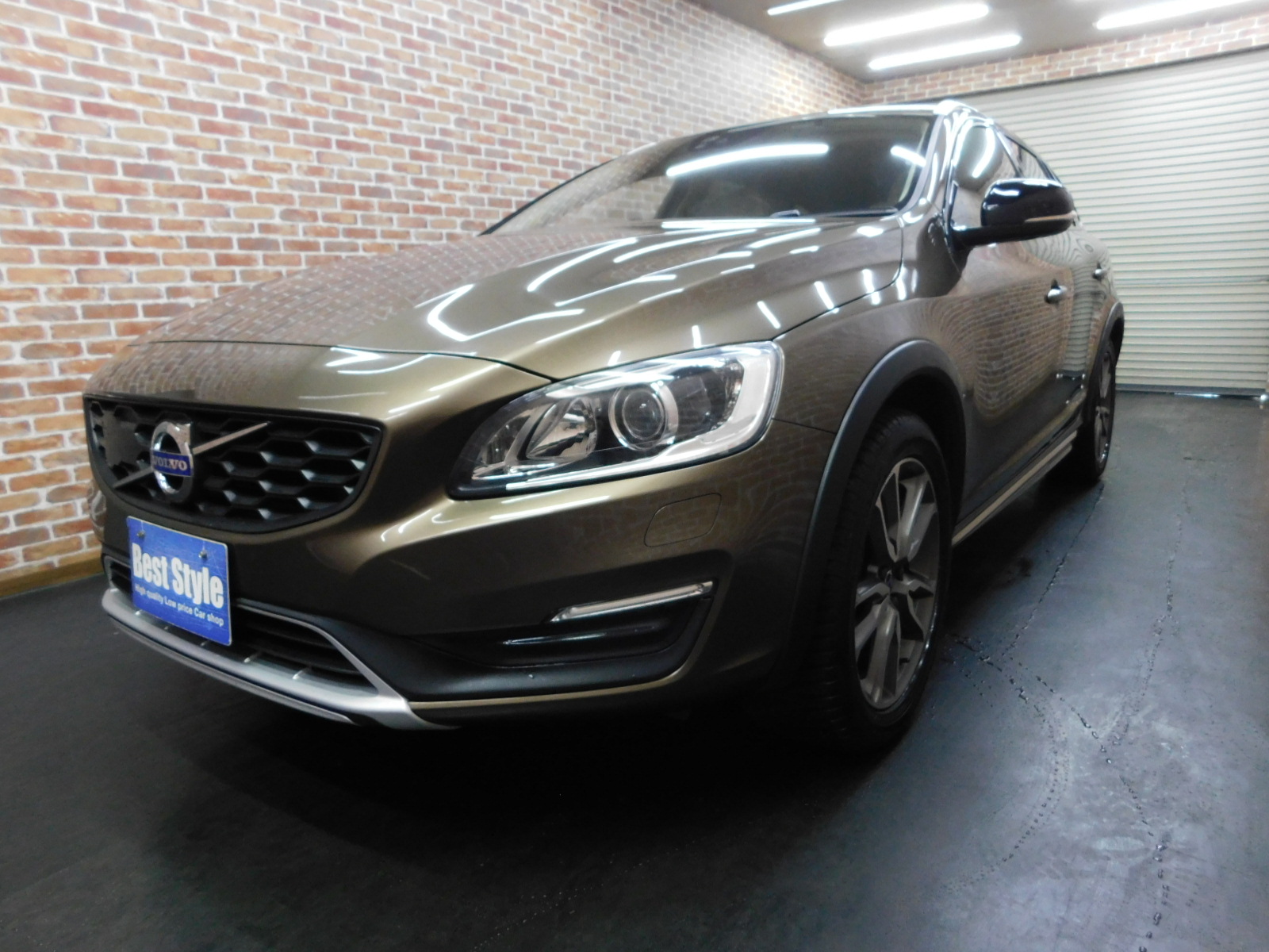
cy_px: 476
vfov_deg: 58.9
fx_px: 843
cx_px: 634
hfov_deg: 73.9
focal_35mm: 23
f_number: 3
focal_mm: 4
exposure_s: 1/30
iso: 400
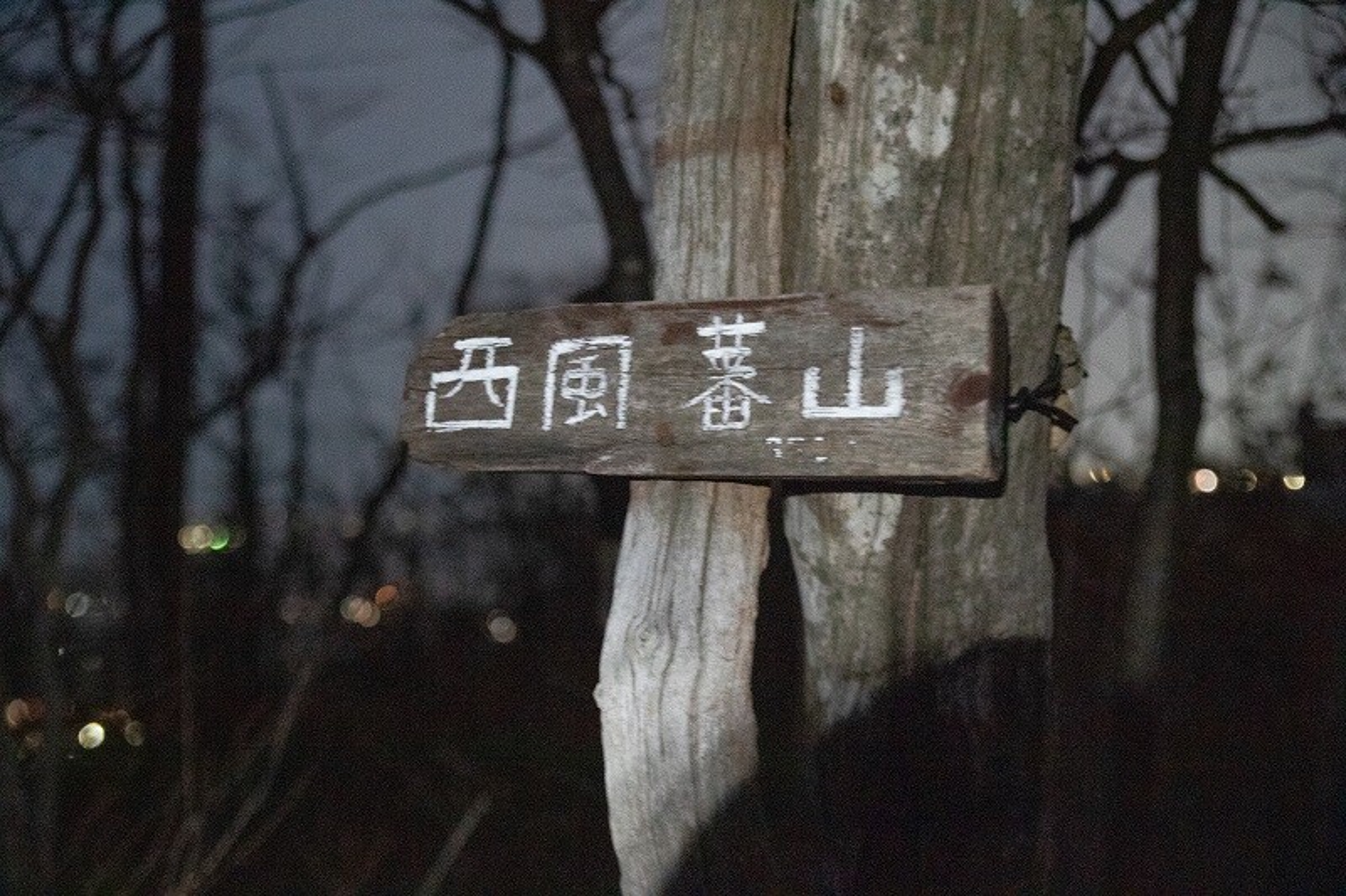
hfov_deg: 45.4
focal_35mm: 43
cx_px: 673
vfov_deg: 31.2
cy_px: 448
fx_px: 1607
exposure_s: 1/10
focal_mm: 43
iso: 25600
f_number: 2.8
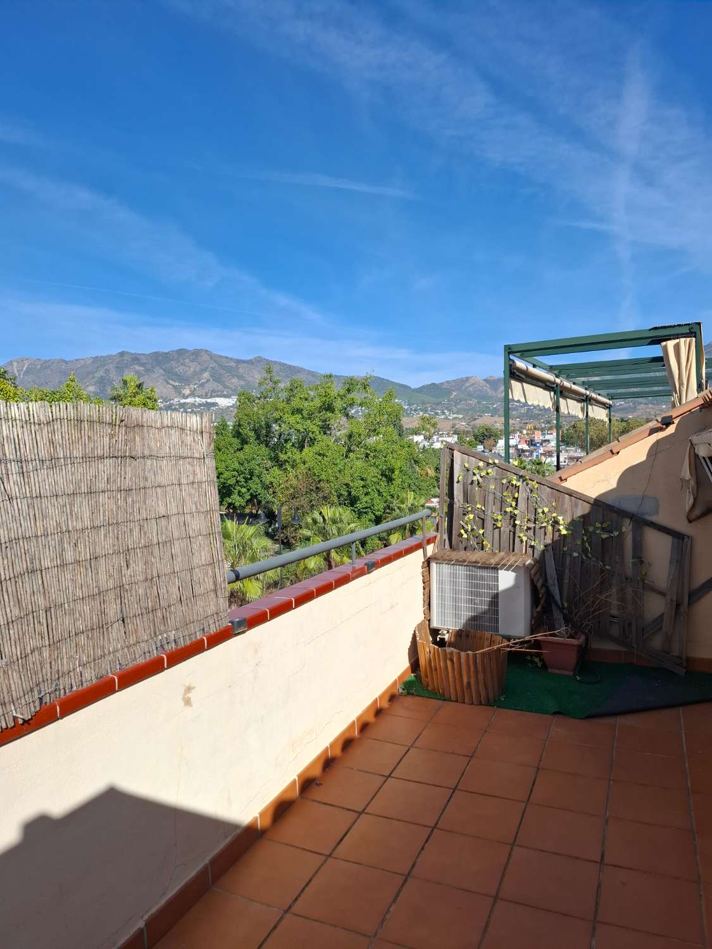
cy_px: 474
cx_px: 356
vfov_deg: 73.9
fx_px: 631
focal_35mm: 23
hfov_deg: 58.9
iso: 50
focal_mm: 5.54
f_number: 1.8
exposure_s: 1/2433
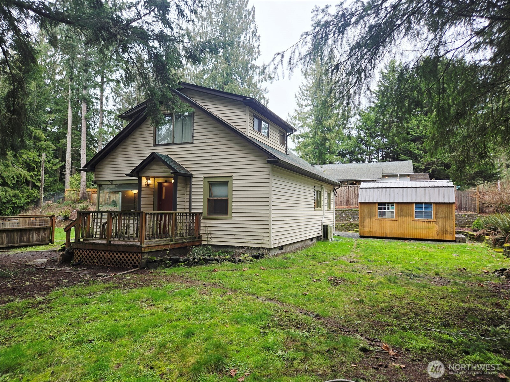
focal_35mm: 23
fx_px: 339
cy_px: 191
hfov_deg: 73.9
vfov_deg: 58.9
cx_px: 255
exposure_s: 1/180
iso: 40
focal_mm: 5.4
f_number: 1.8
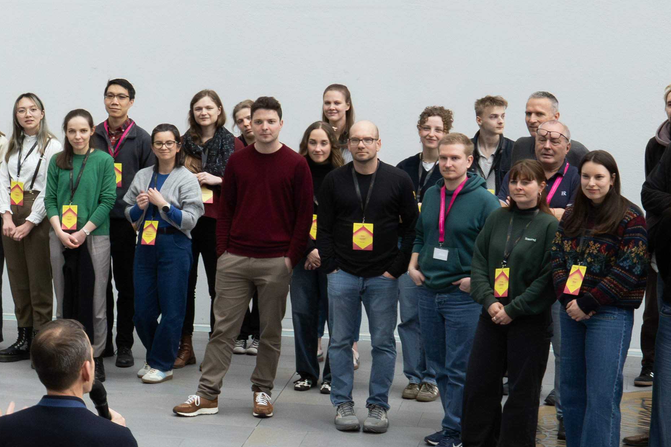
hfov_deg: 14.2
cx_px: -340
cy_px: 143
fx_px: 2521
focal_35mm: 135
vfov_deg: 10.1
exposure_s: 1/160
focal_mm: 30.5
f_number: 9
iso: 2500
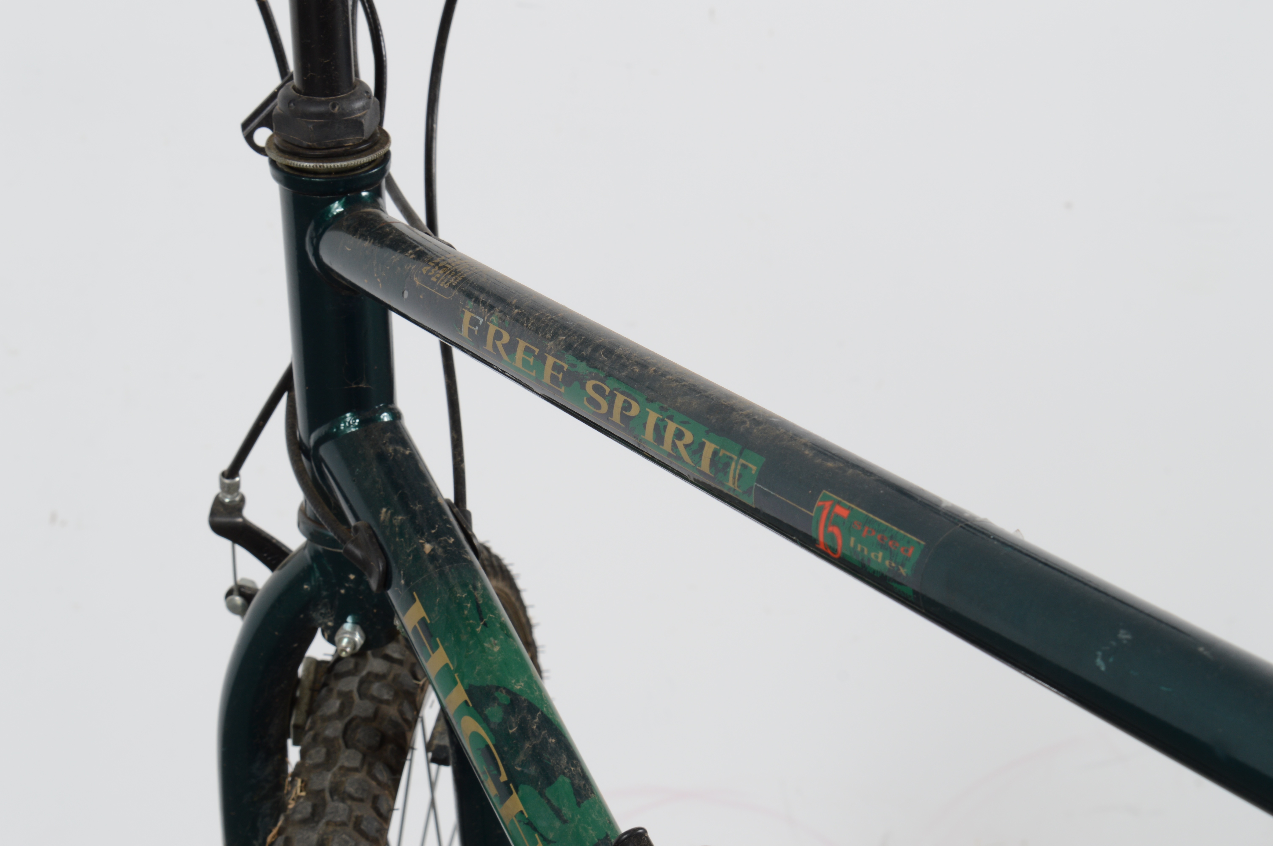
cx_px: 636
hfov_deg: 27.0
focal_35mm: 75
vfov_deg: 18.1
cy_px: 423
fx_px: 2650
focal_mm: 50
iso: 100
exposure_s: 1/125
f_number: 14
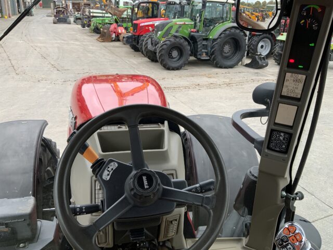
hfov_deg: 61.7
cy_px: 125
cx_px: 166
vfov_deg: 48.2
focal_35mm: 29
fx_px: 279
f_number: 1.8
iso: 50
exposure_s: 1/122
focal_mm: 3
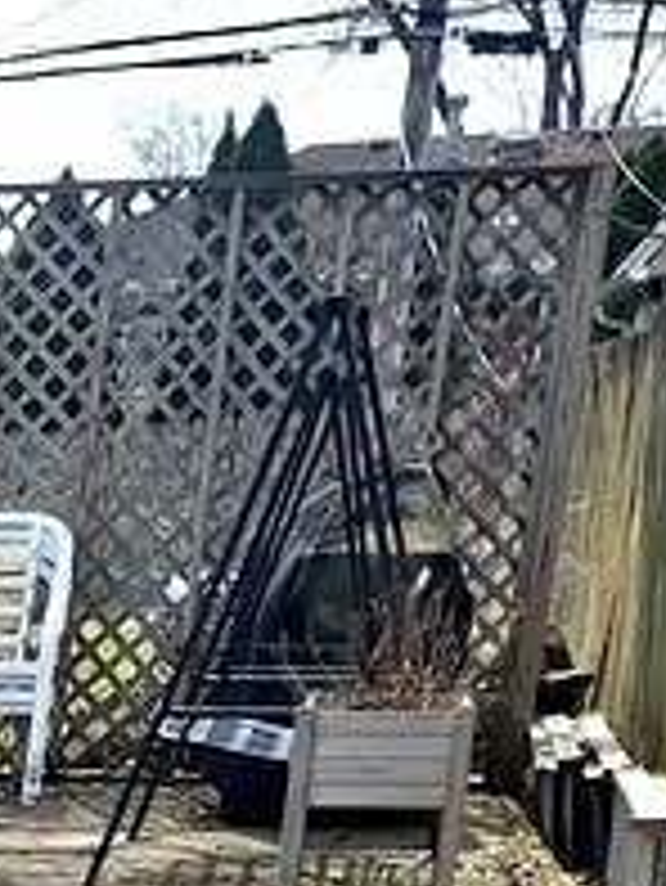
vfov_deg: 13.6
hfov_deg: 10.0
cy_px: 1691
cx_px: -1022
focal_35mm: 126
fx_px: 3229
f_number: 1.8
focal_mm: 5.54
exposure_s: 1/2525
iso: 40
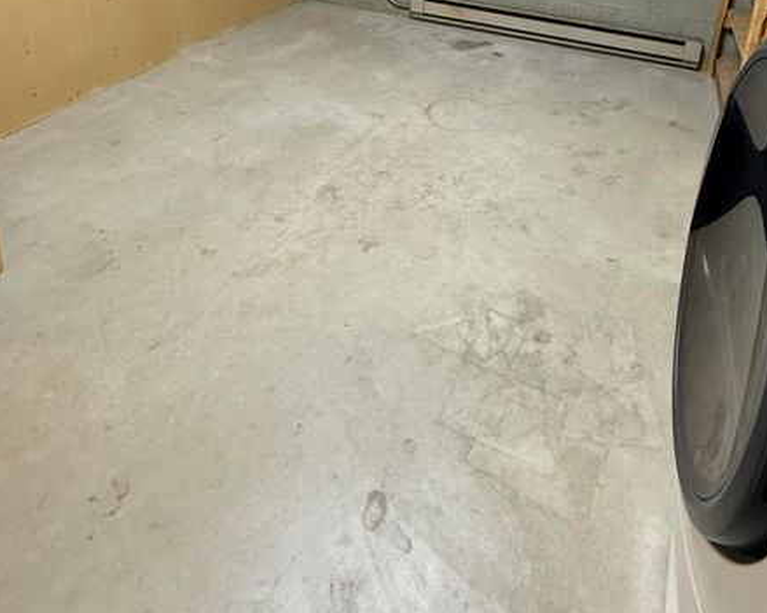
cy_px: 6
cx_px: 451
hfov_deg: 63.6
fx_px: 613
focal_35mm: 27
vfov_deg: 45.3
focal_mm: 2.22
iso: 500
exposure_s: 1/60
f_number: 2.2
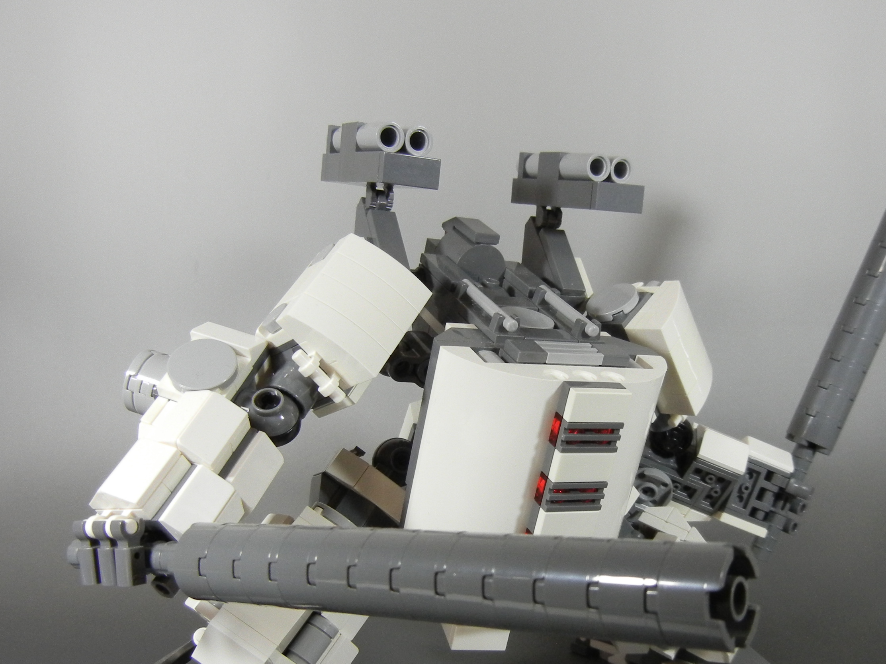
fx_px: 1126
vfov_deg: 32.6
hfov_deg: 42.8
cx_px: 509
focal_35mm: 44
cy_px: 440
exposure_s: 1/50.1
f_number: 3.5
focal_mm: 5.4
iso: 400
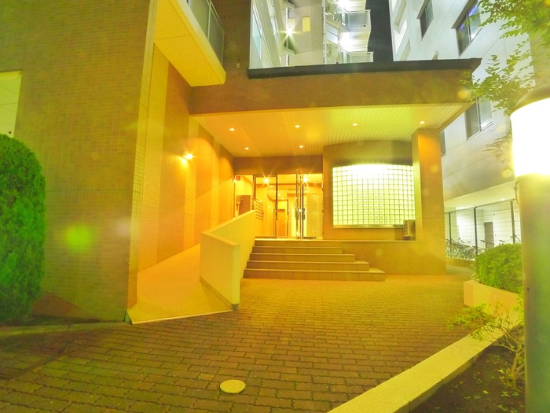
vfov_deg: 56.8
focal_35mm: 24
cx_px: 275
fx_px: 381
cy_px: 206
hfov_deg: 71.6
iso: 400
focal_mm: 5.1
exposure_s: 4
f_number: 6.3
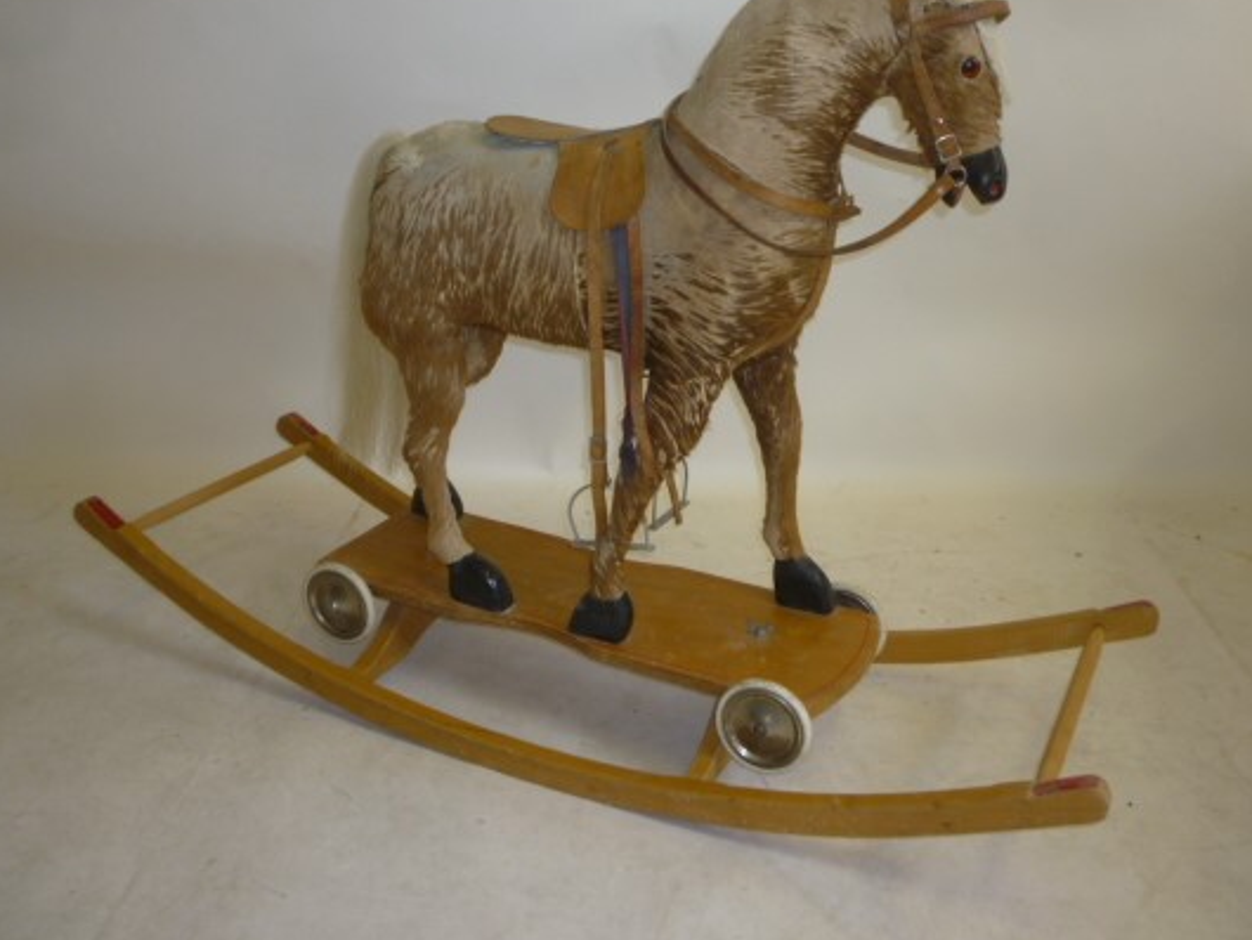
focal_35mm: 35
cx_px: 652
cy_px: 418
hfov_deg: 52.6
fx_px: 1266
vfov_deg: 40.7
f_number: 3.3
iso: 100
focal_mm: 5.2
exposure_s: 1/30
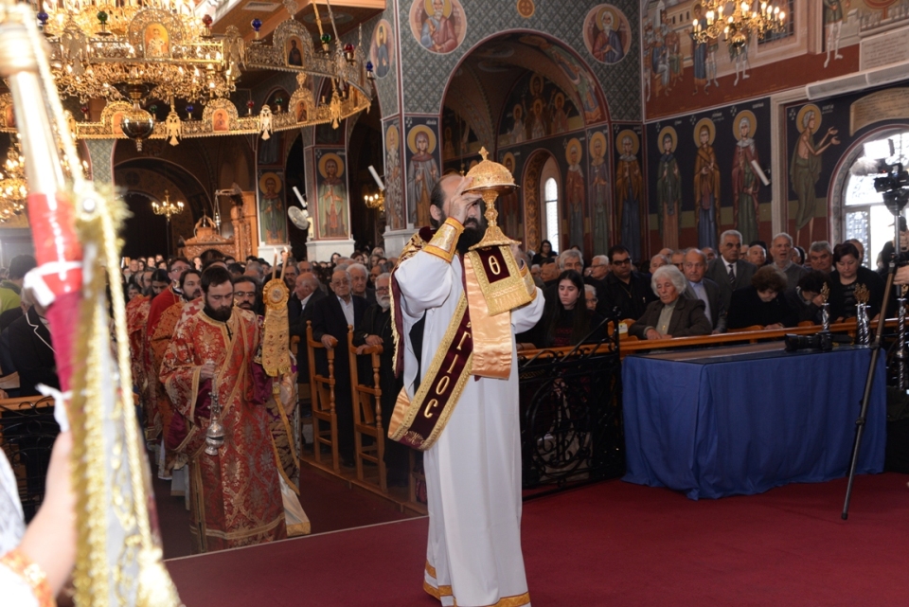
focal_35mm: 42
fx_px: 1061
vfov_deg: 31.9
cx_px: 454
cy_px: 304
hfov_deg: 46.4
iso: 1000
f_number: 5.6
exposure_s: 1/60
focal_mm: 42
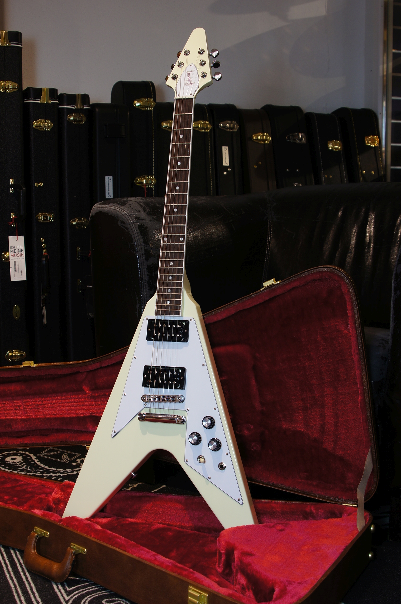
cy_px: 302
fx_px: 754
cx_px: 200
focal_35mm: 45
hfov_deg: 29.8
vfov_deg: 43.6
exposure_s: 1/8
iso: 100
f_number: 7.1
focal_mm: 30
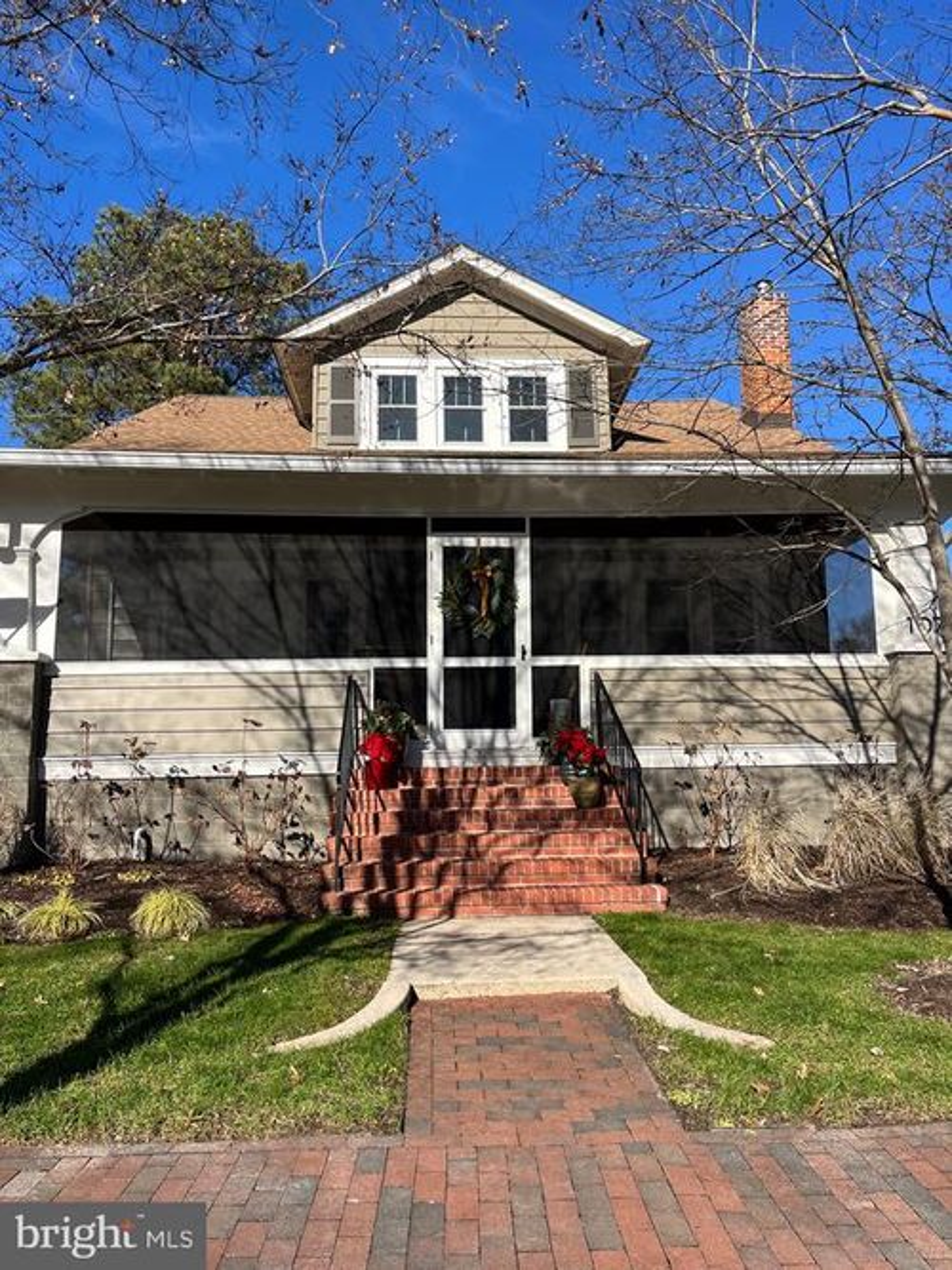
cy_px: 635
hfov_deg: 53.0
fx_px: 954
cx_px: 476
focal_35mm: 26
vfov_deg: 67.3
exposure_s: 1/2755
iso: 50
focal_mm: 5.1
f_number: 1.6
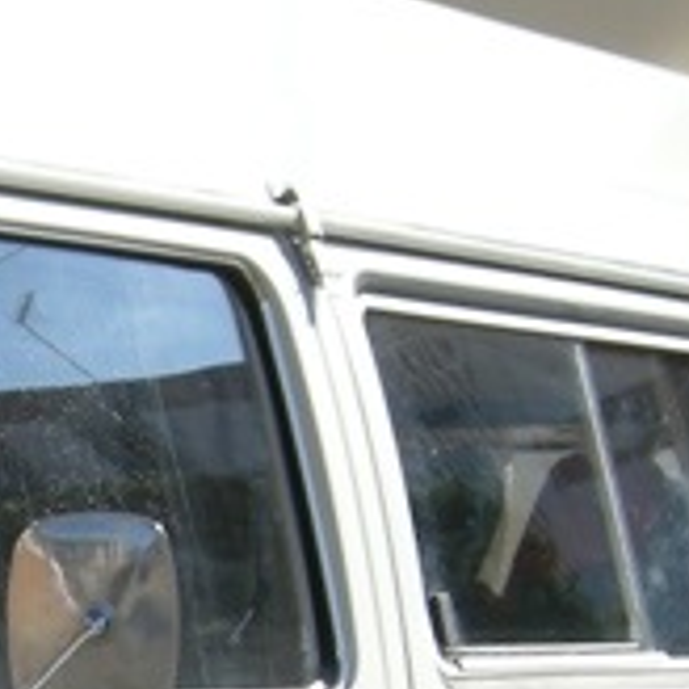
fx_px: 4346
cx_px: -223
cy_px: 861
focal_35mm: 193
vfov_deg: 8.9
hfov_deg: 8.9
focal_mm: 7.5
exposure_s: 1/678
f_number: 3
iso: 64
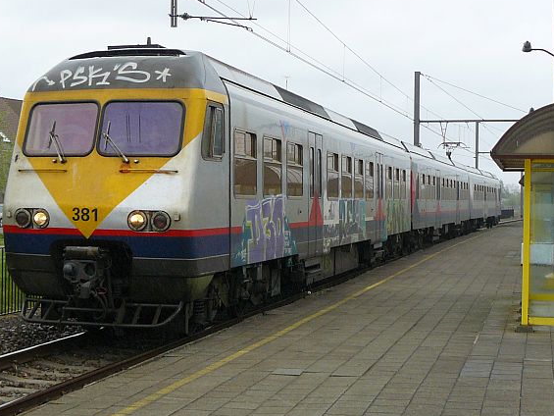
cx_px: 211
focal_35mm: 68
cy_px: 189
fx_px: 1089
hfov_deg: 28.5
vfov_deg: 21.6
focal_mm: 6
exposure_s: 1/200
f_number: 4
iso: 100
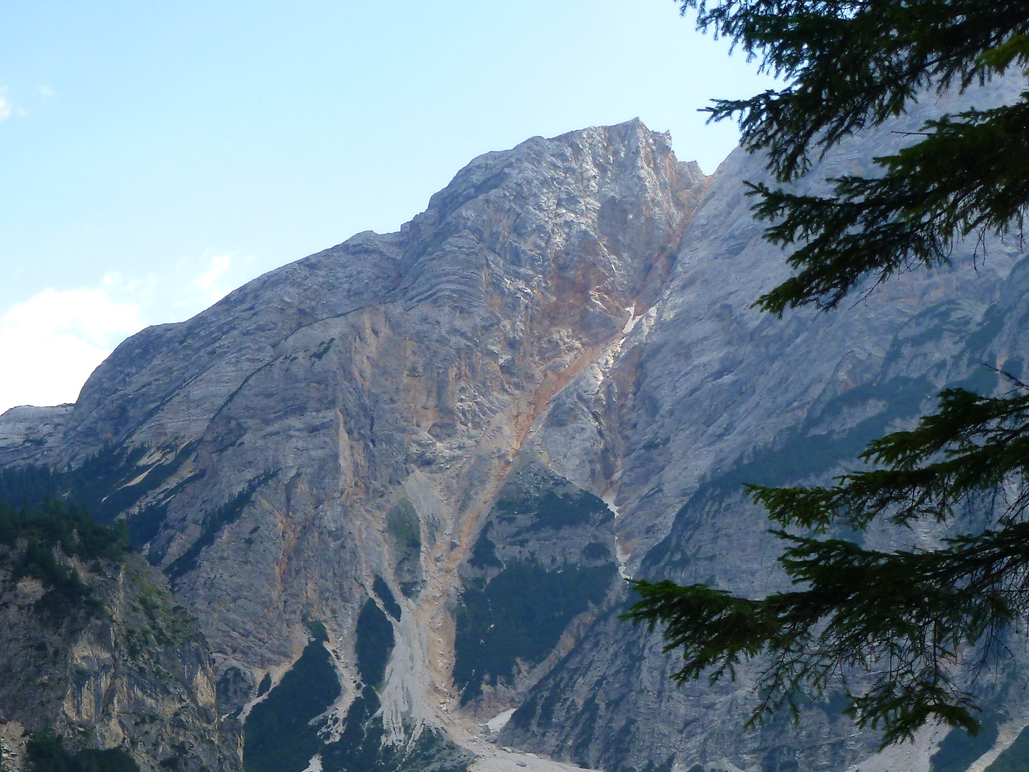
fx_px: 2140
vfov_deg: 20.3
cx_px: 373
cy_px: 546
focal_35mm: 72
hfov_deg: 26.9
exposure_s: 1/400
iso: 100
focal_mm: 8
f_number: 4
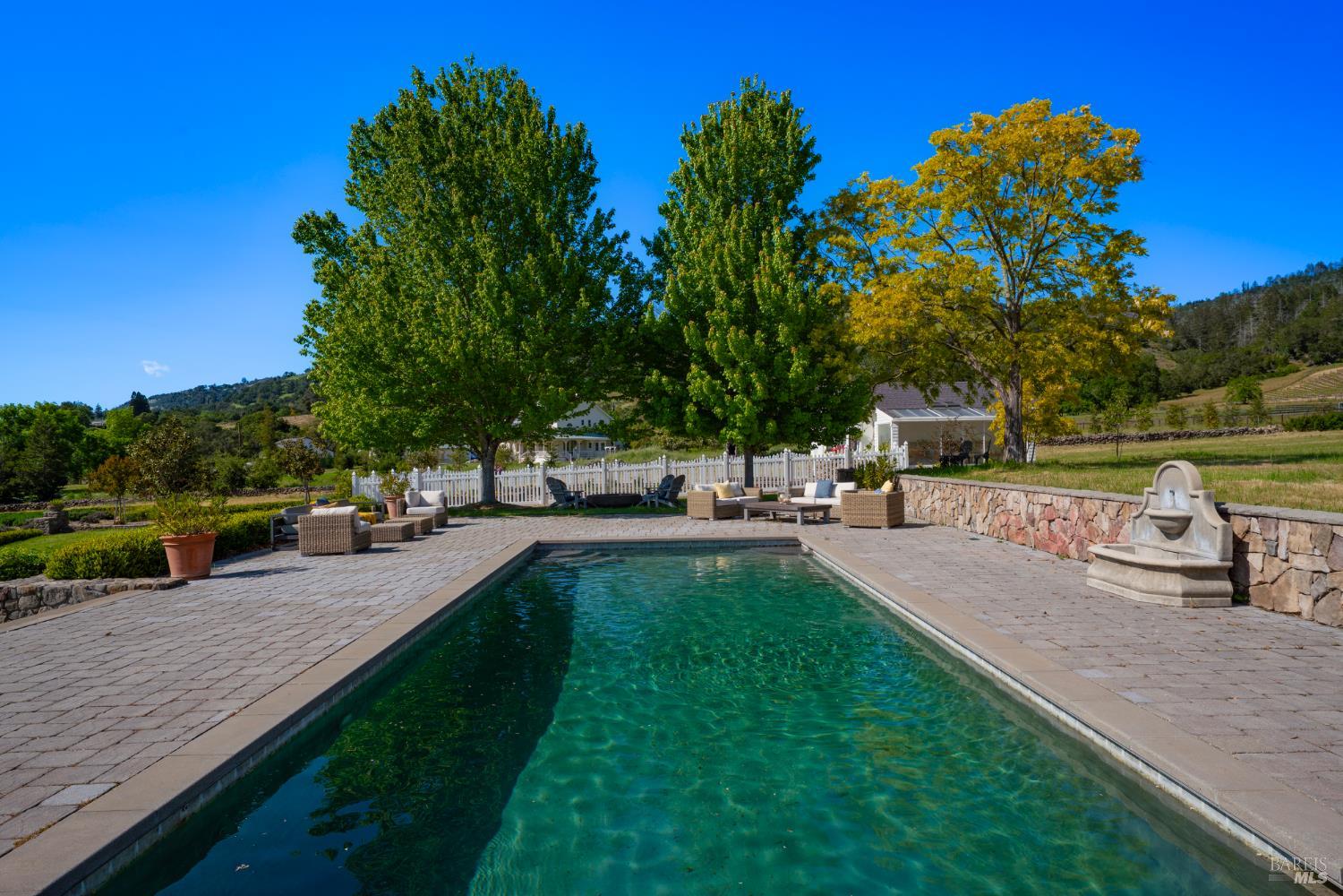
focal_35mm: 21
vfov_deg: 59.5
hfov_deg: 81.2
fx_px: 783
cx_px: 672
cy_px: 448
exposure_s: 1/250
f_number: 9
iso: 100
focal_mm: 21
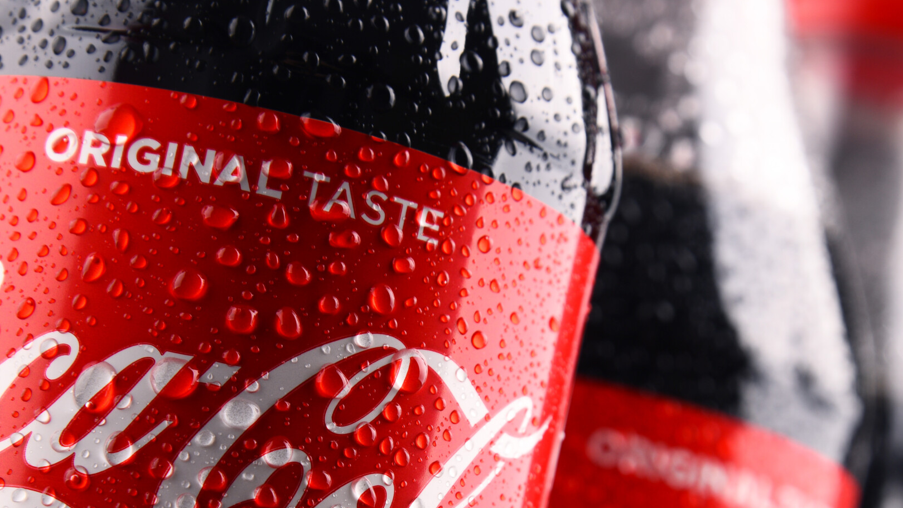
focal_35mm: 497
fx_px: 11901
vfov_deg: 2.4
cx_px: 481
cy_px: 455
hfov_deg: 4.3
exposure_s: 1/125
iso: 100
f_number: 13
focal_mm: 300
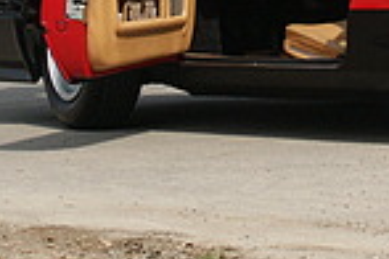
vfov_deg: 4.8
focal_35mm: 286
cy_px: -153
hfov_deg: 7.2
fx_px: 3090
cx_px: 425
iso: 100
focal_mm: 18.88
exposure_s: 1/500
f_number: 6.7
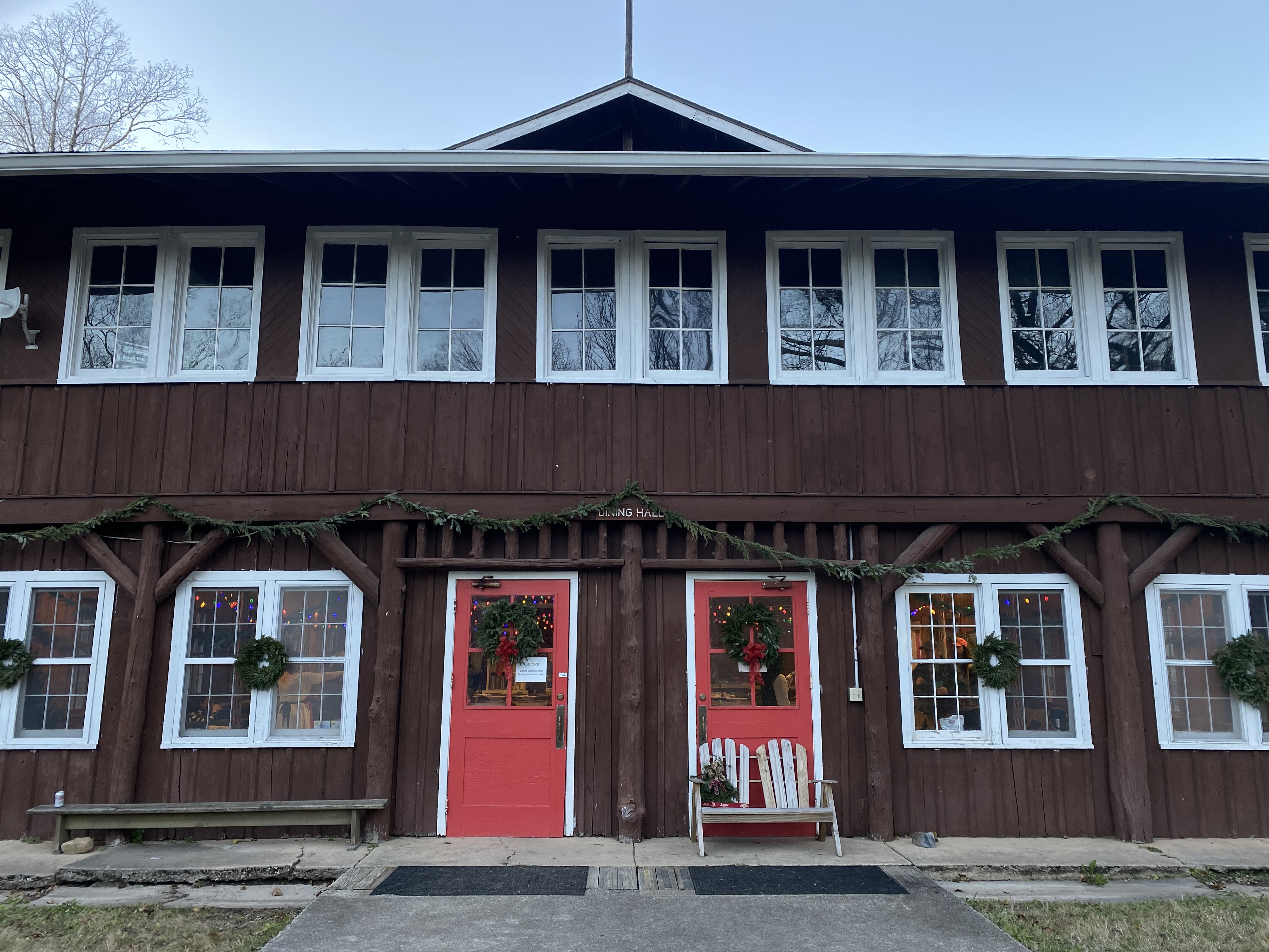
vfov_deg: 53.1
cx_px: 634
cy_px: 476
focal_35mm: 26
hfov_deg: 67.3
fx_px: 953
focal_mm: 4.25
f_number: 1.8
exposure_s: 1/121
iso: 64
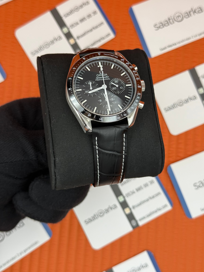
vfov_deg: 39.7
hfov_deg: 30.3
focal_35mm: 48
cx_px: 102
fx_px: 377
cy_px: 136
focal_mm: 6.76
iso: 50
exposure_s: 1/122
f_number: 1.78
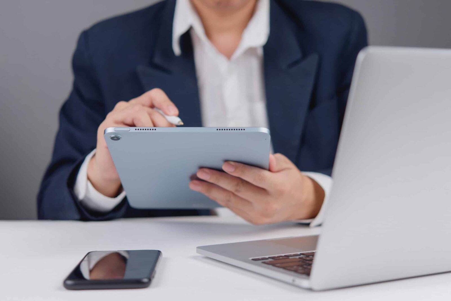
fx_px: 752
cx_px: 226
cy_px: 150
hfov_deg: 33.4
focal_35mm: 60
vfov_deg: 22.6
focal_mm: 60
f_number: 2.8
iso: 125
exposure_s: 1/200
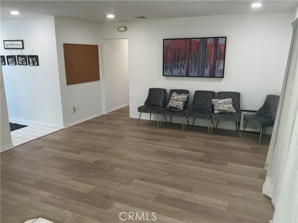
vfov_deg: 48.2
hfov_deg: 61.7
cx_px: 149
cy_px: 112
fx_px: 250
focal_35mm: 29
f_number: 1.8
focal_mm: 3
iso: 50
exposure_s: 1/60
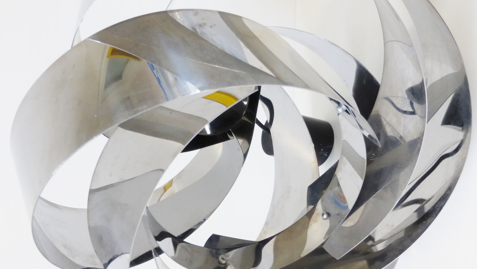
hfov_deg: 62.5
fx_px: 392
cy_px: 161
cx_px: 218
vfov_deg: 37.6
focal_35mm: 31
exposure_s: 1/60
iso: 160
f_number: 3.3
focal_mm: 4.3
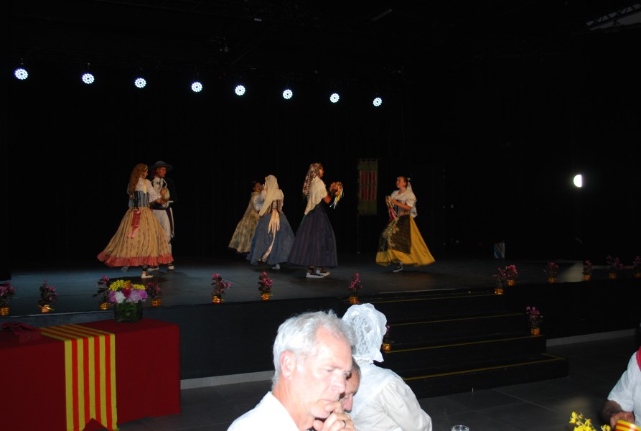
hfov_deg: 57.1
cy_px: 216
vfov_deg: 40.2
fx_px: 589
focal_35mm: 33
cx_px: 320
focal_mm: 22
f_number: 4
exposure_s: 1/60
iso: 280
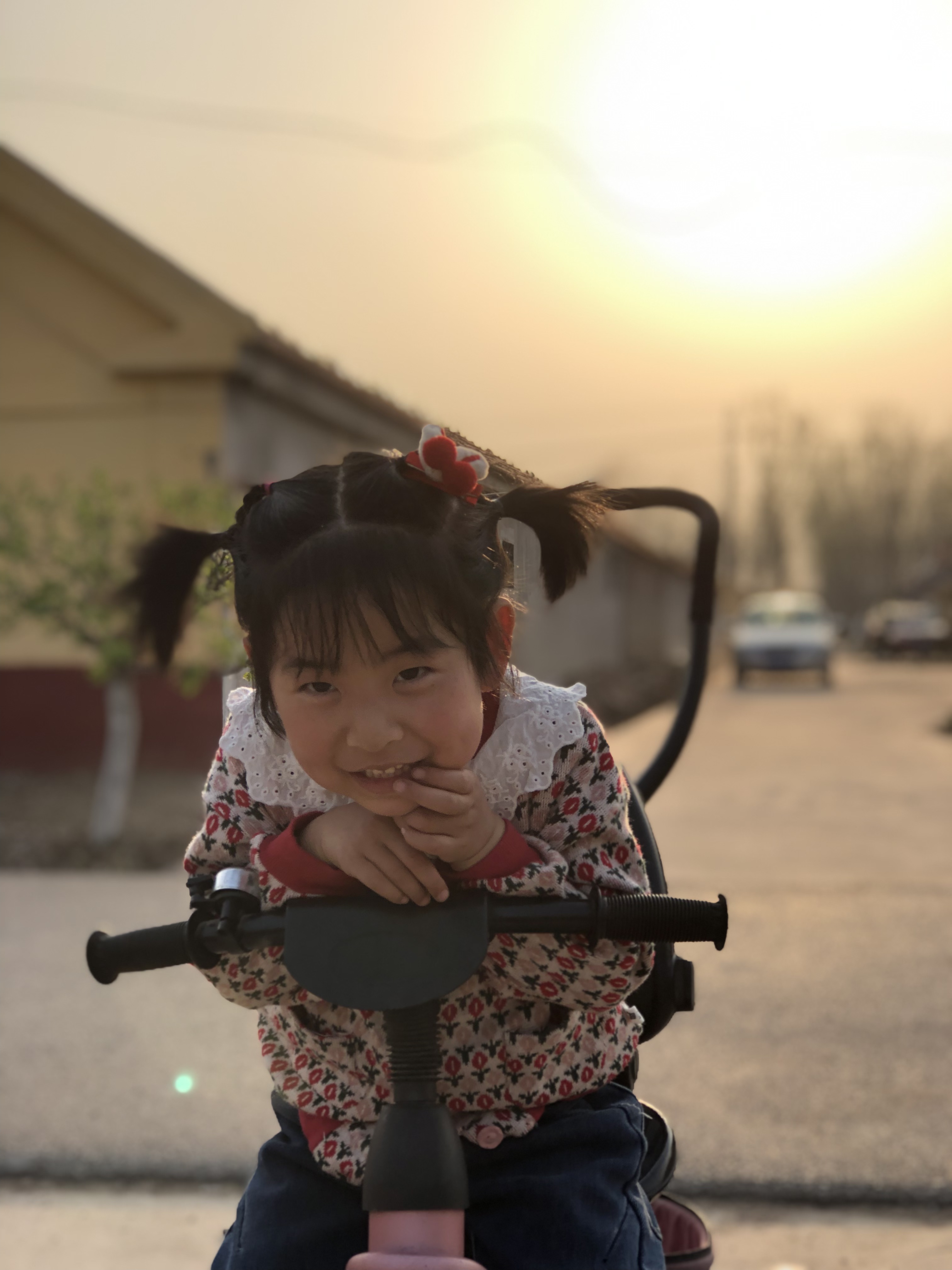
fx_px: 2090
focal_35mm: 57
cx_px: 476
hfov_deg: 25.7
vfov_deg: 33.8
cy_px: 635
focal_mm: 6.6
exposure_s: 1/257
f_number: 2.8
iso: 20
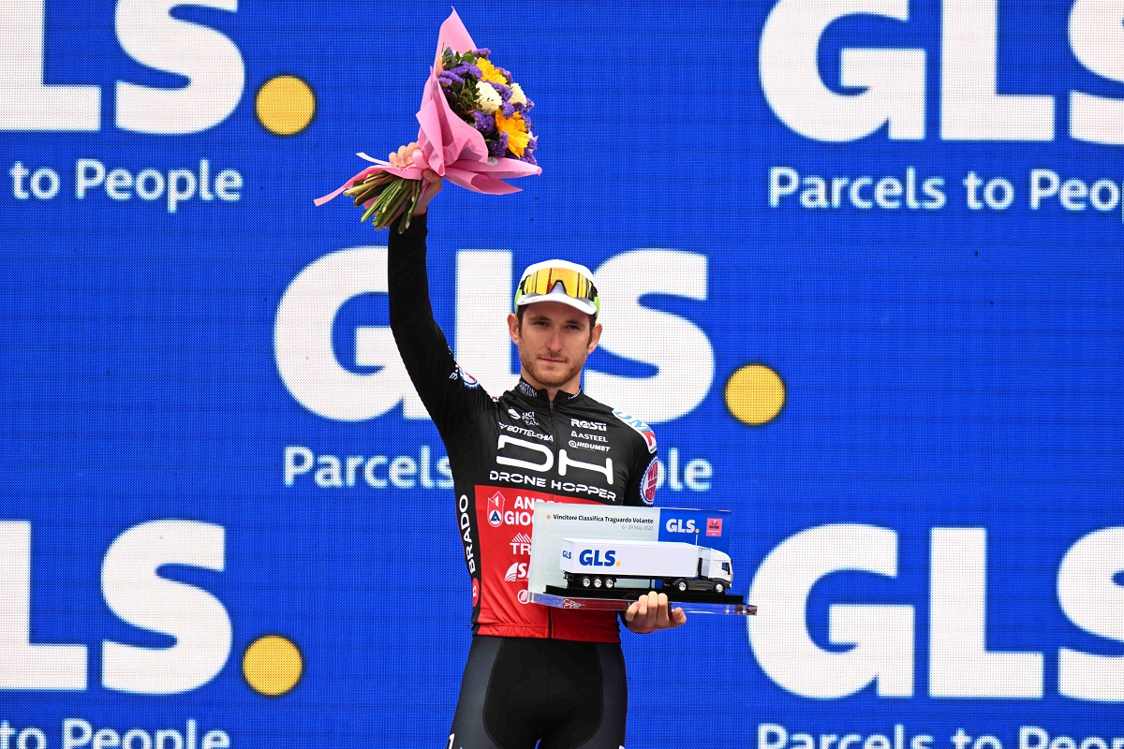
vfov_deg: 3.4
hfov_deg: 5.2
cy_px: 374
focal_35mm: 400
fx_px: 12488
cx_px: 562
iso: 900
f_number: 5.6
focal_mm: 400
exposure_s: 1/500
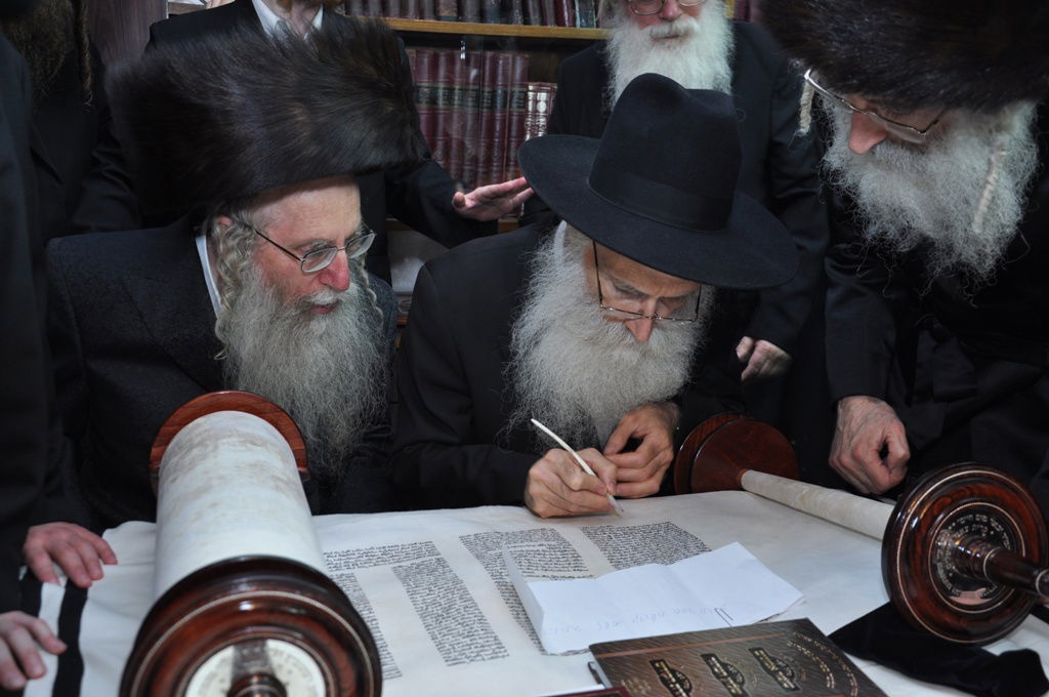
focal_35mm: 36
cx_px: 524
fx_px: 1048
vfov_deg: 36.8
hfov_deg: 53.2
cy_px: 348
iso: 400
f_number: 5
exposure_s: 1/50
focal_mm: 24
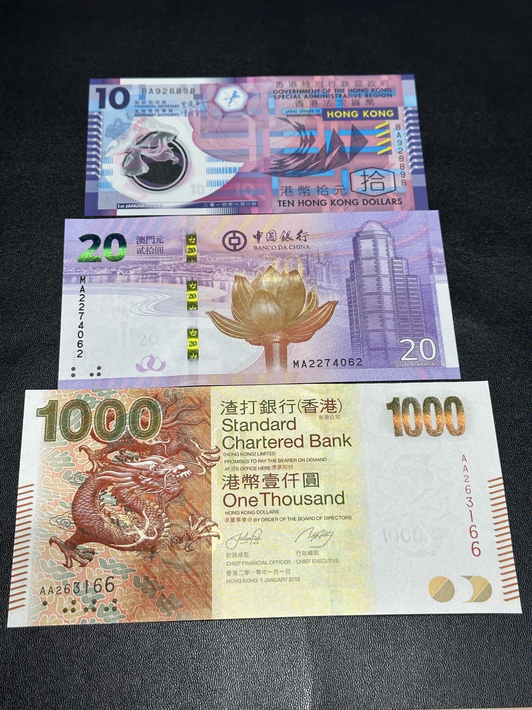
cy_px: 355
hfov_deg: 30.3
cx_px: 266
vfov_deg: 39.7
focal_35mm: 48
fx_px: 984
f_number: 1.78
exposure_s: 1/50
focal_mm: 6.86
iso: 64
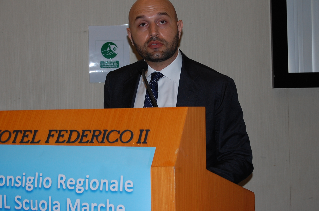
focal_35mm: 94
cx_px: 150
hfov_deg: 21.7
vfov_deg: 14.5
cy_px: 87
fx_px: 831
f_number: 5.6
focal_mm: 52
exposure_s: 1/60
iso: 400
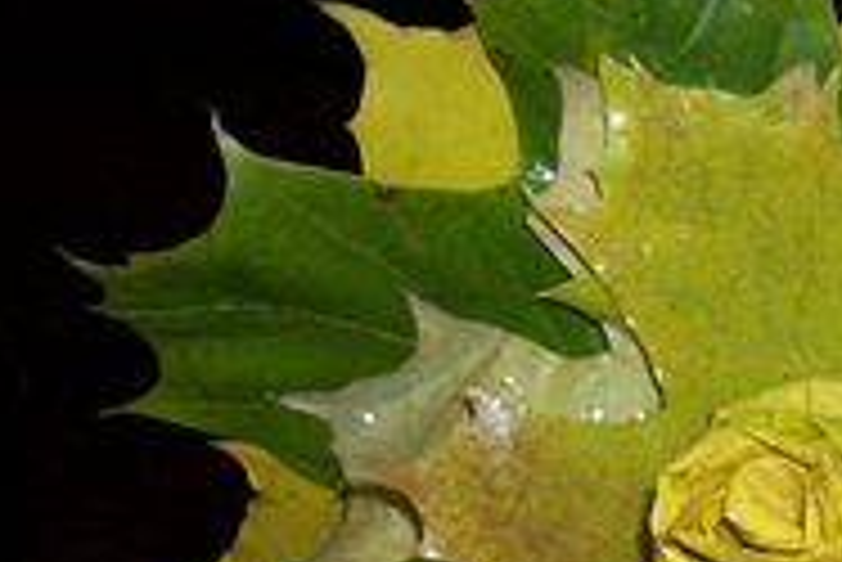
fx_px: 1990
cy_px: 742
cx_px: 932
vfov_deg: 15.3
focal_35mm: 85
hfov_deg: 22.5
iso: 160
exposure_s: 1/60
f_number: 2.8
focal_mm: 5.7
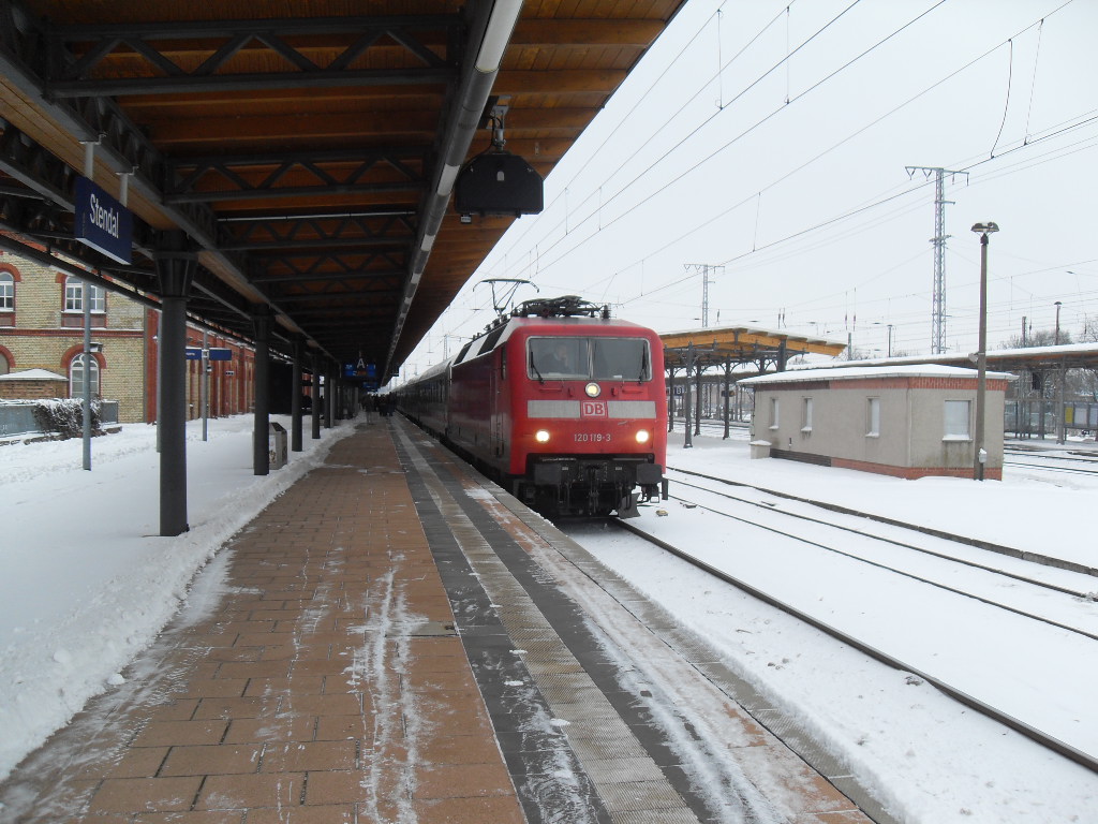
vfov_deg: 41.8
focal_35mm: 34
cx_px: 549
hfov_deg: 54.0
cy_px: 412
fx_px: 1078
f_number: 2.8
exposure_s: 1/250
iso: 80
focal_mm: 6.3
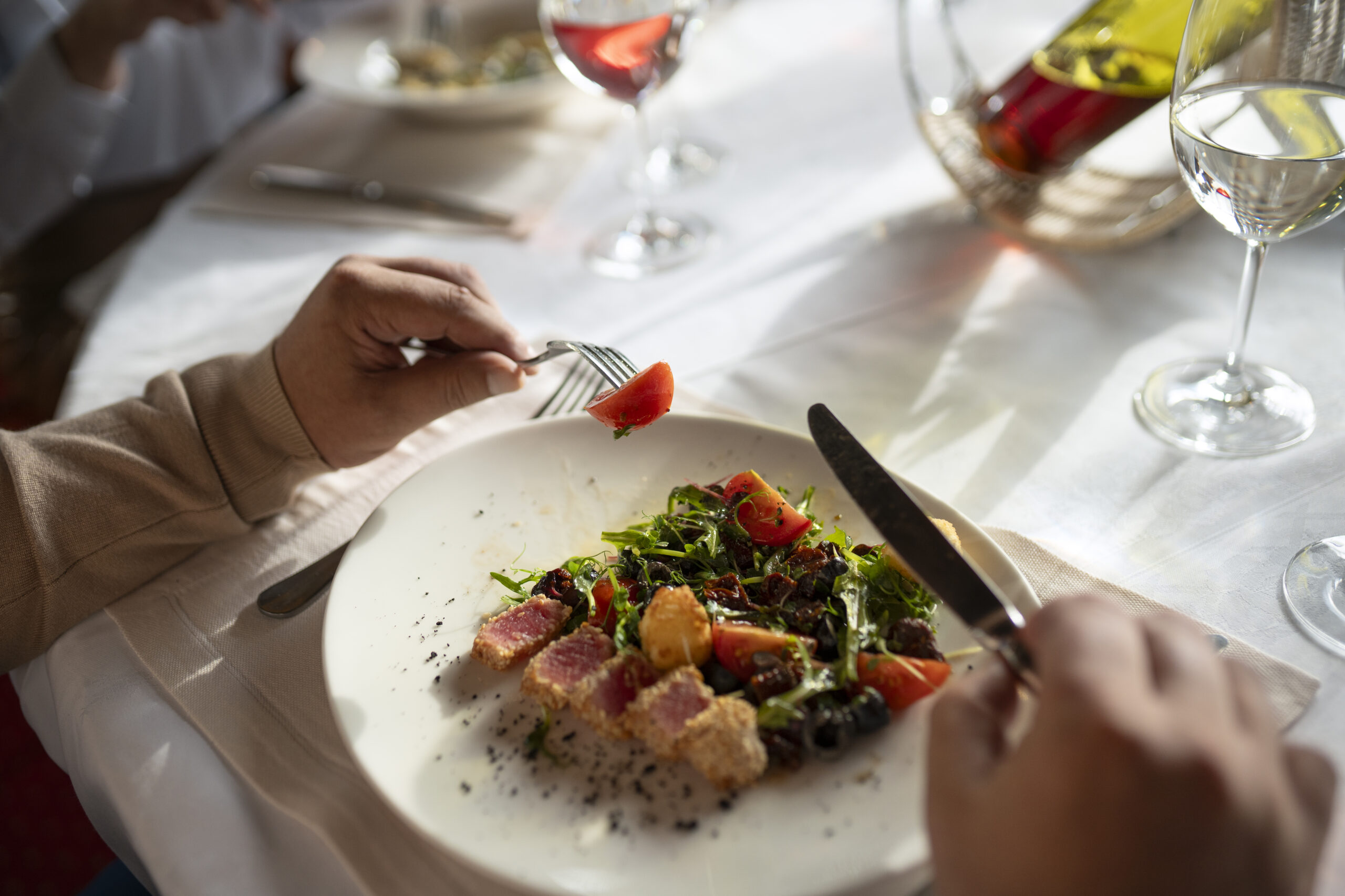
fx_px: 1308
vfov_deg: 37.9
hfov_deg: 54.4
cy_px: 448
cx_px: 672
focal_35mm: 35
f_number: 2
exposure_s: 1/1600
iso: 400
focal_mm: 35
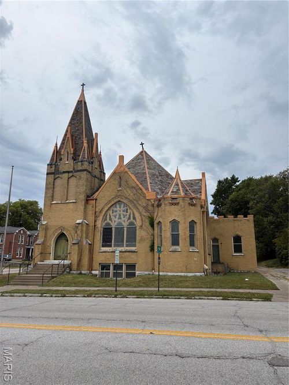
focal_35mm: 26
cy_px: 192
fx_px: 290
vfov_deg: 67.3
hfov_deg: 53.0
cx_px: 144
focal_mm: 5.96
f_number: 1.6
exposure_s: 1/840
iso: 50
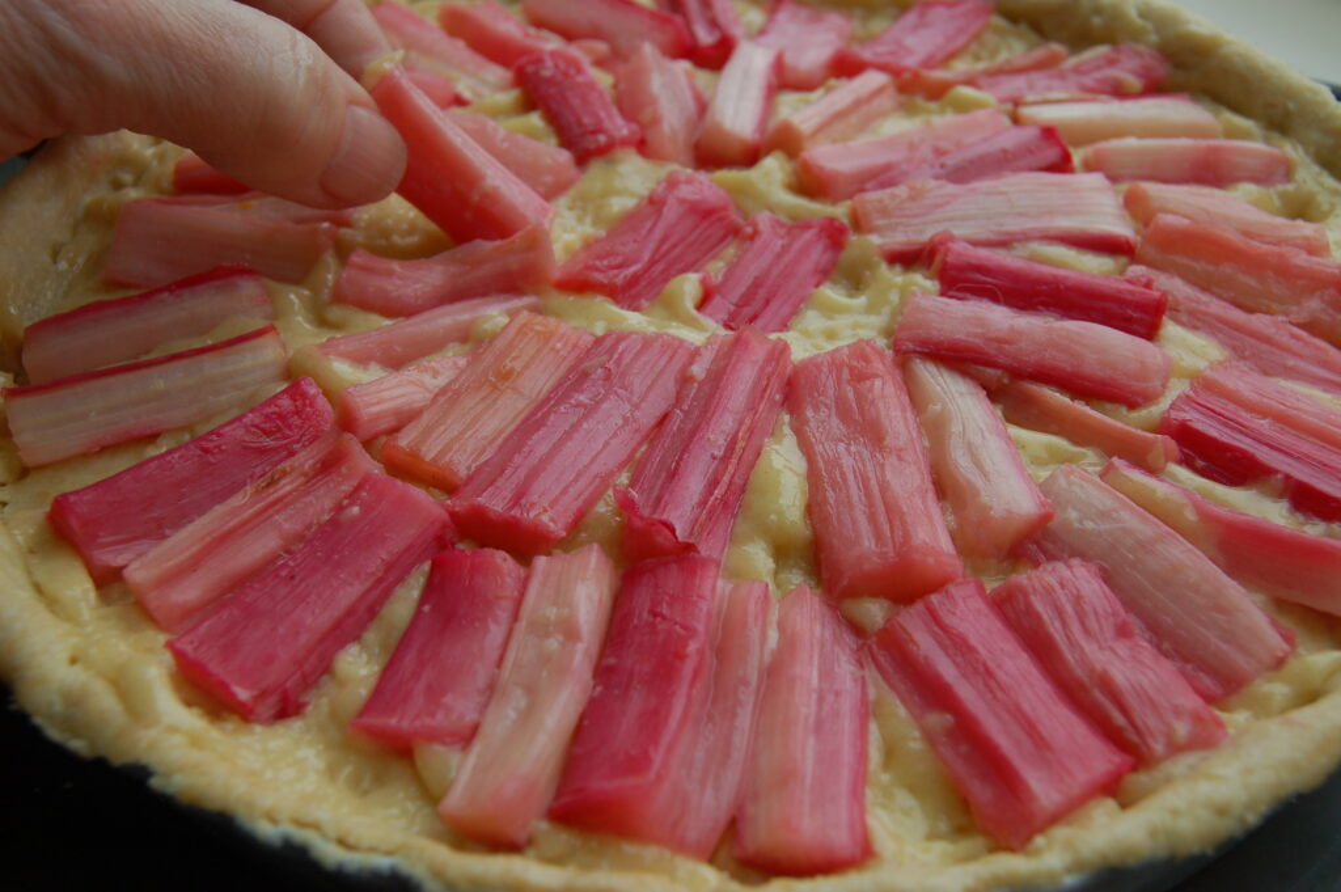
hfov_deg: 43.6
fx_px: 1675
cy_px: 446
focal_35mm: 45
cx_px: 670
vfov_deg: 29.8
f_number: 9
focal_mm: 30
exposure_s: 1/100
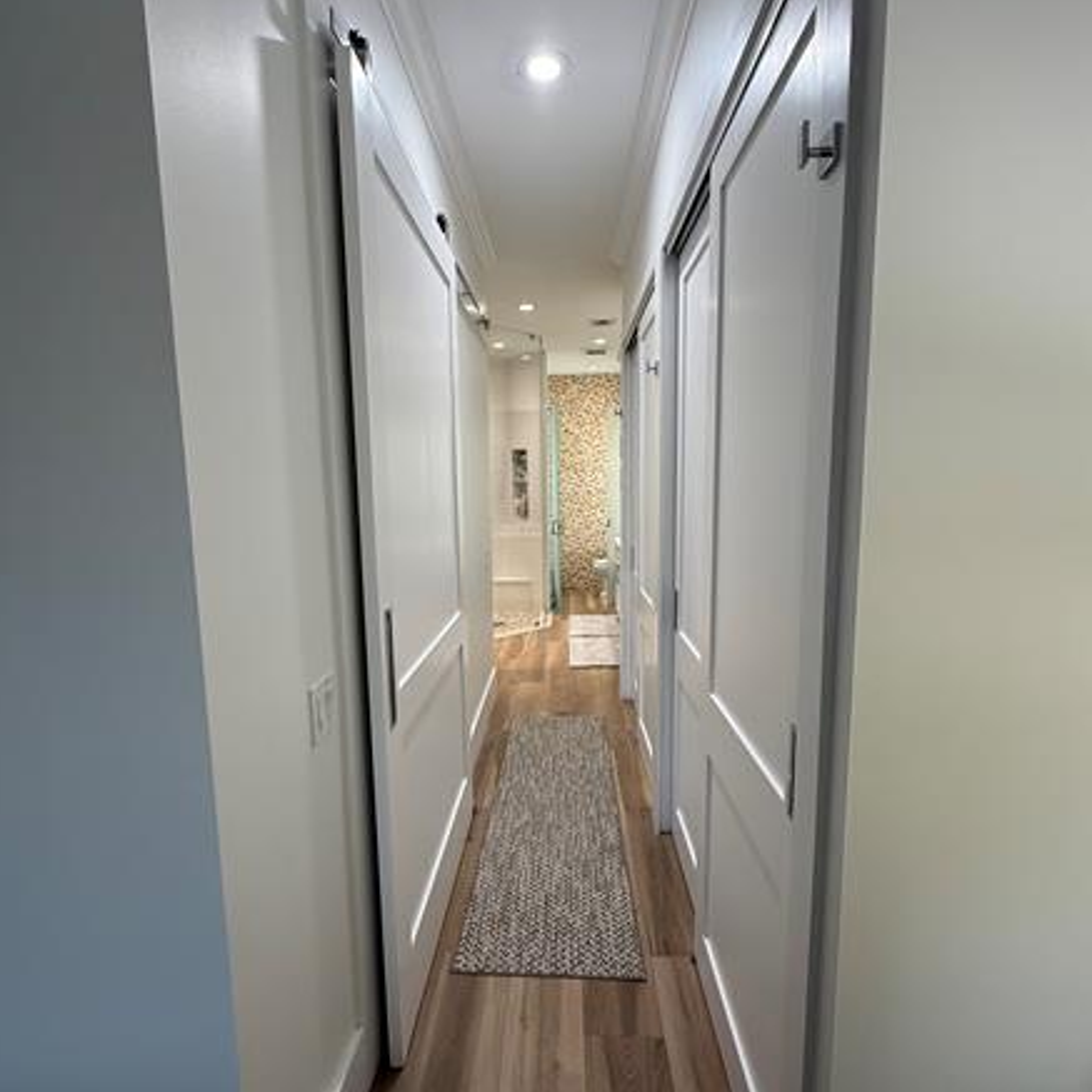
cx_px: 542
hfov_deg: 84.0
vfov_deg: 83.9
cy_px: 565
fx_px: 607
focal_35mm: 17
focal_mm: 2.22
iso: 125
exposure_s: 1/120
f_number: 2.2
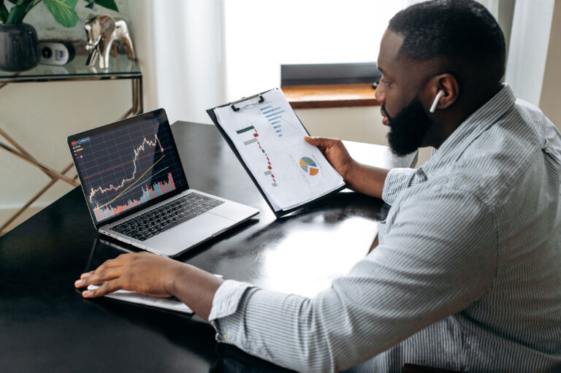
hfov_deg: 39.6
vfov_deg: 27.0
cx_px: 280
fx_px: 779
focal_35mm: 50
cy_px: 186
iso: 500
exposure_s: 1/60
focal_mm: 50
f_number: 4.5
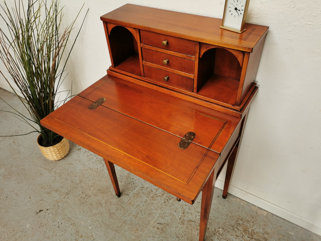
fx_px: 250
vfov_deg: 51.4
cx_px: 160
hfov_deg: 65.3
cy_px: 120
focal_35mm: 27
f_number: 1.8
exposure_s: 1/100
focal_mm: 5.58
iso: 50
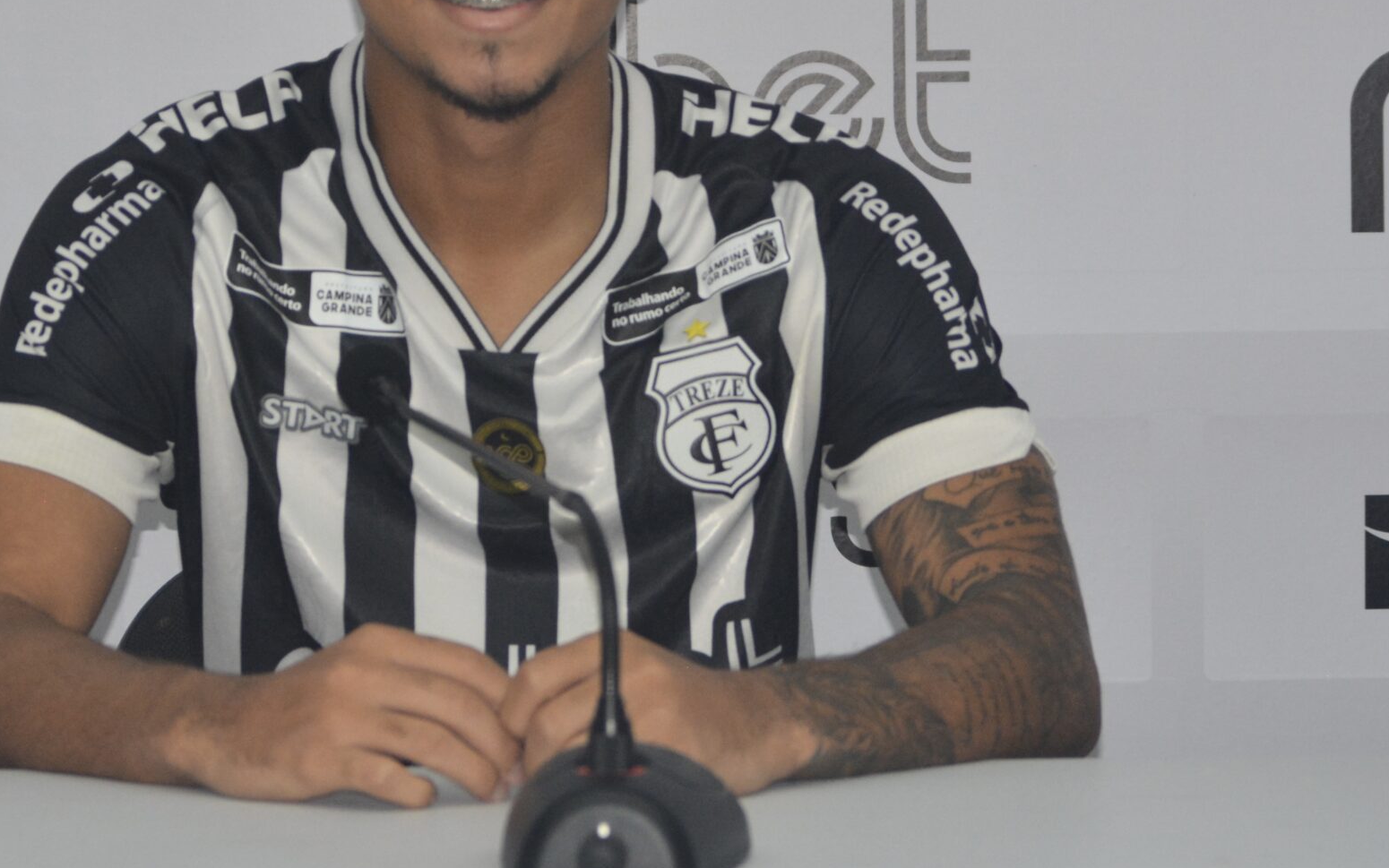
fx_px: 5256
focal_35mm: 139
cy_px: 151
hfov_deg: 15.0
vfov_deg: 9.4
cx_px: 499
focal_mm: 55
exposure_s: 1/125
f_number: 4
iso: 800
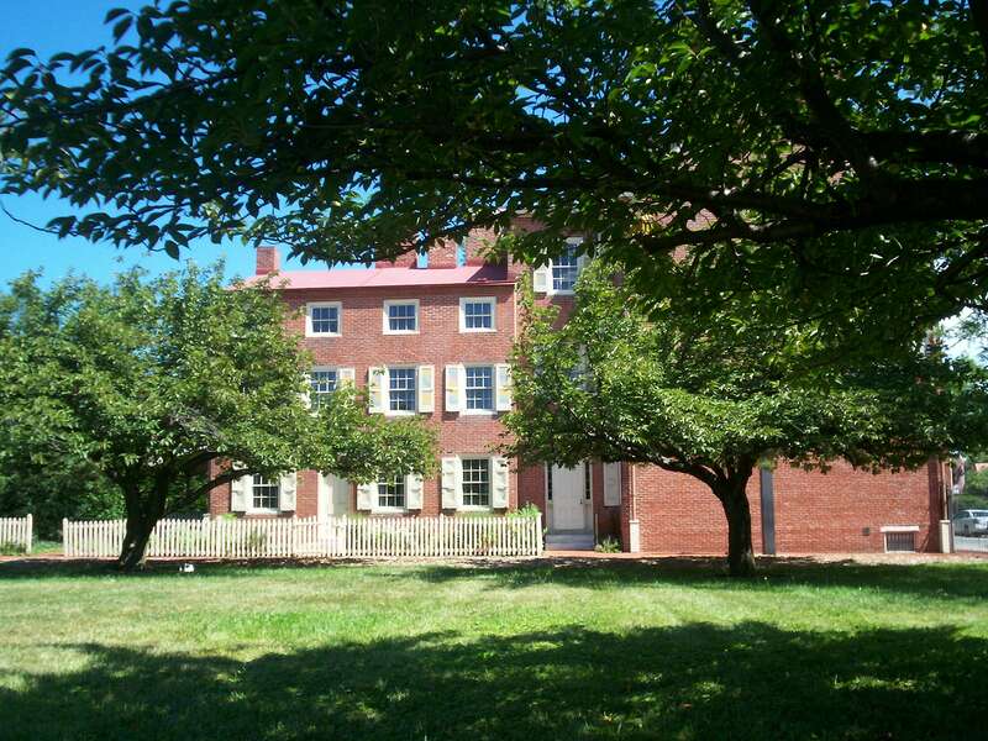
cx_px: 494
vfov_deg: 39.7
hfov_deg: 51.4
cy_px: 370
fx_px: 1028
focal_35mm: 36
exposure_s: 1/269
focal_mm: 5.9
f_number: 4.5
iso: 100
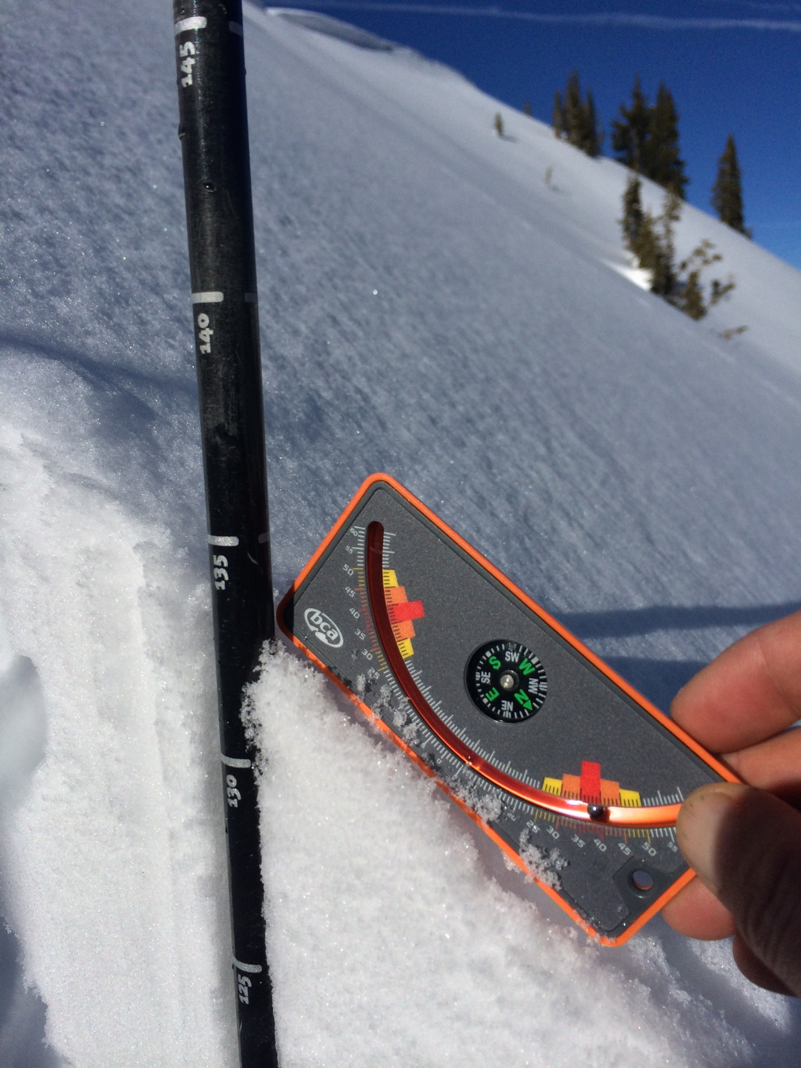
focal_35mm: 30
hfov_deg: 46.8
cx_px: 400
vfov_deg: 60.0
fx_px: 926
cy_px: 534
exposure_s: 1/10309
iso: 40
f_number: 2.2
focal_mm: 4.12
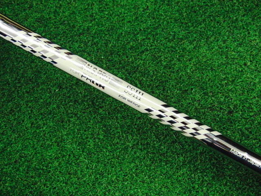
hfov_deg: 50.1
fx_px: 279
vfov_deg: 38.7
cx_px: 130
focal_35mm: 37
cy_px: 98
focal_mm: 6.42
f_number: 3.6
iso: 3200
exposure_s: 1/320
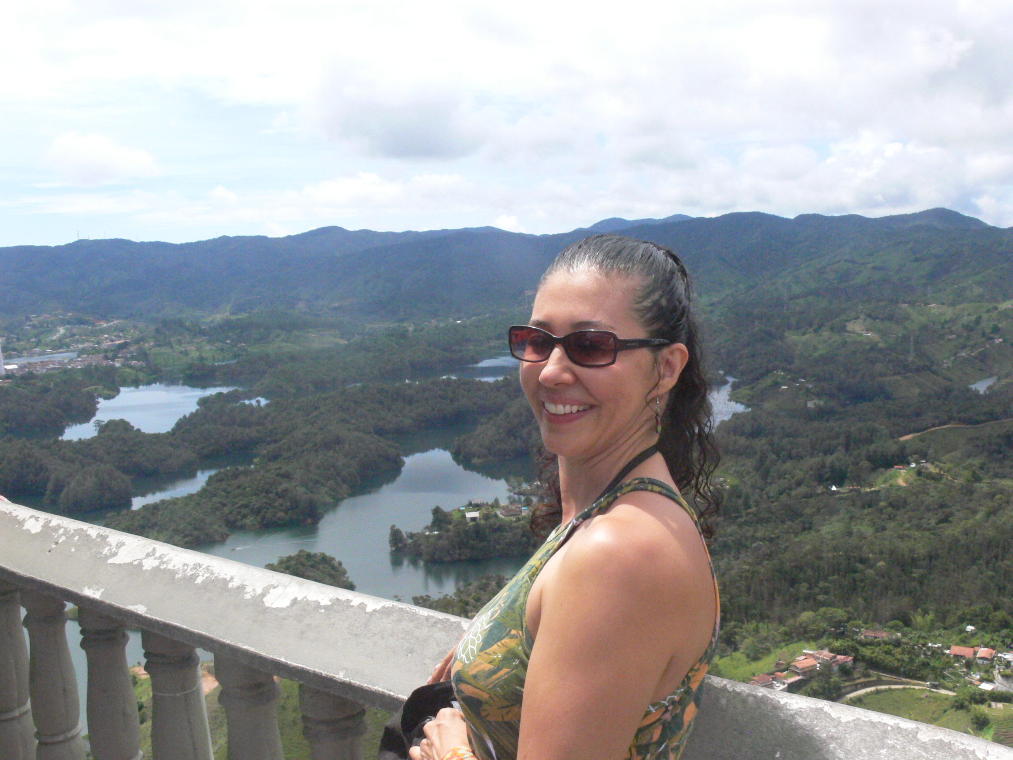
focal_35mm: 35
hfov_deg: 52.6
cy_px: 380
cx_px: 506
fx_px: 1024
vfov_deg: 40.7
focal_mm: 7.4
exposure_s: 1/640
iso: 400
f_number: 8
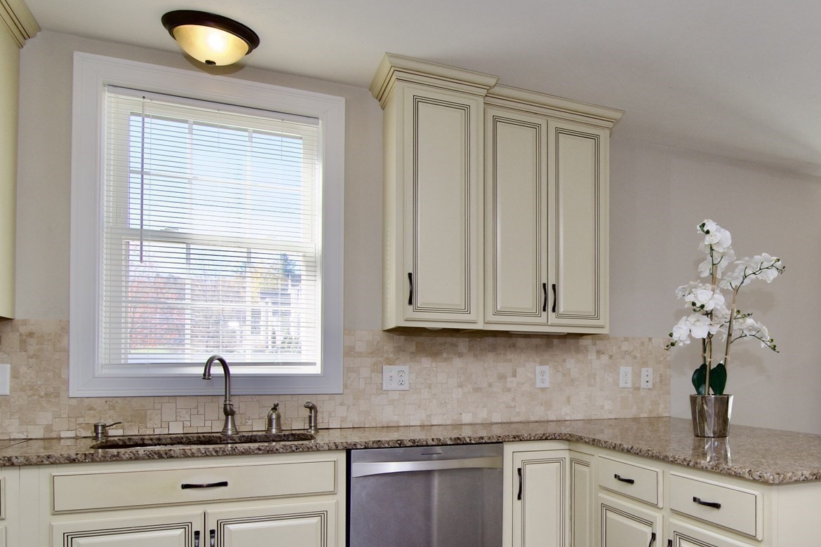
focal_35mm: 29
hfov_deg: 59.5
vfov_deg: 44.4
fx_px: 658
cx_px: 641
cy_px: 373
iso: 400
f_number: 6.3
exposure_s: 1/160
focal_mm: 11
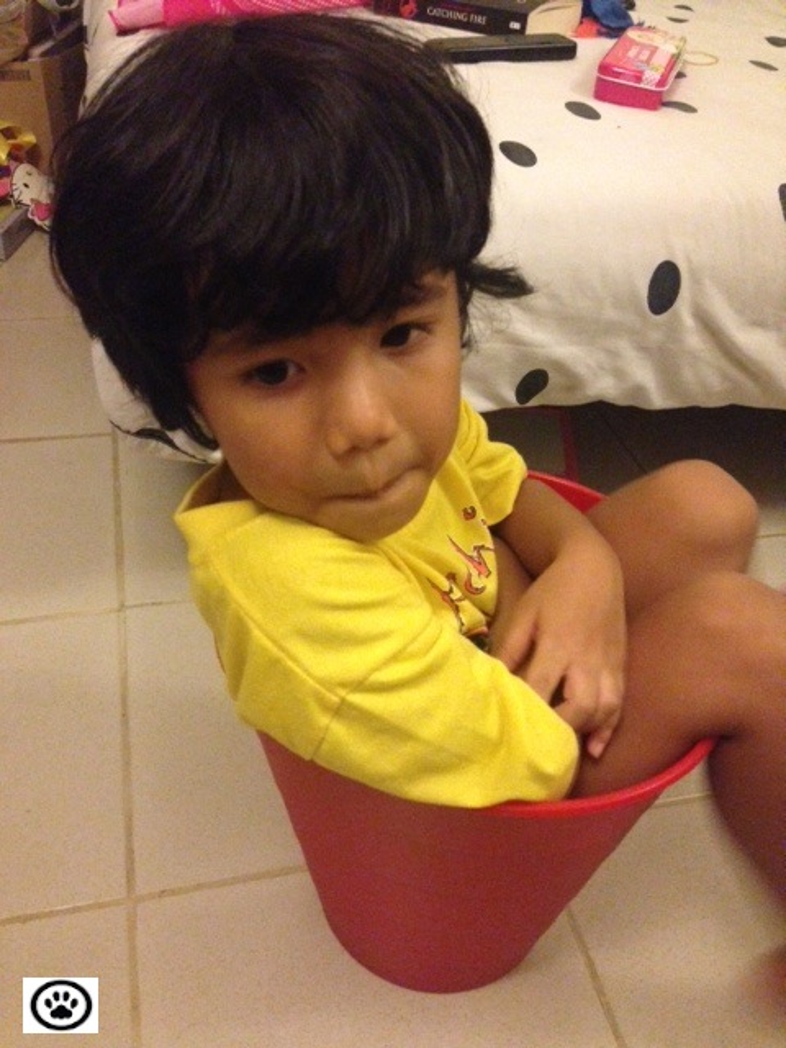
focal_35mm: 33
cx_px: 393
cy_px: 524
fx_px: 999
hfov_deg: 42.9
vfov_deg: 55.4
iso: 800
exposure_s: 1/15
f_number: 2.4
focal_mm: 4.12
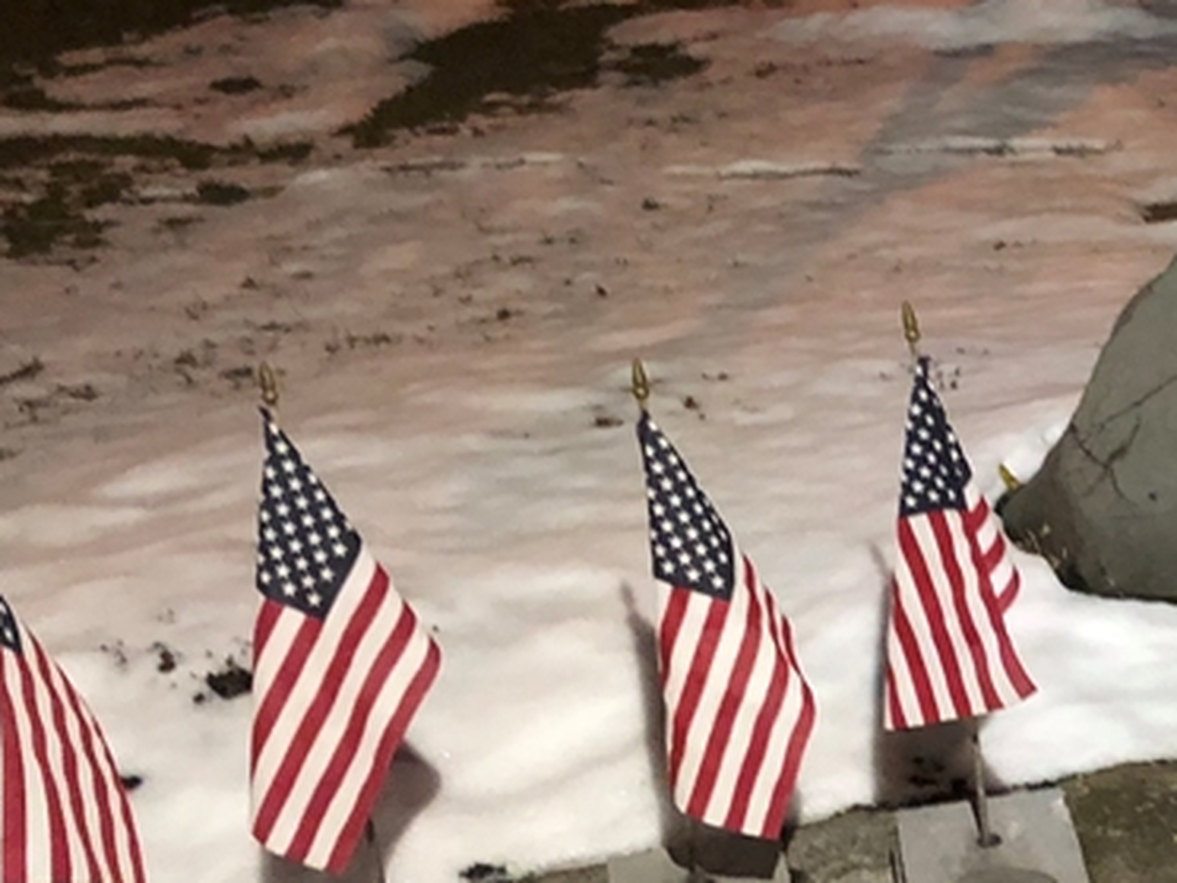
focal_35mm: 77
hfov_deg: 23.3
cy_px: 620
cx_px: 1395
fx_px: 2618
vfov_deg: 19.1
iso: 100
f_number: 1.8
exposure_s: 1/5
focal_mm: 3.99
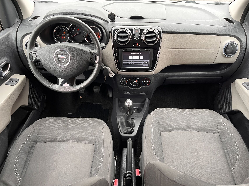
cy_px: 93
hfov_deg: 67.3
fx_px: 187
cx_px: 124
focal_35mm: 26
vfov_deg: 53.1
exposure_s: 1/60
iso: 160
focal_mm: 5.1
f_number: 1.6
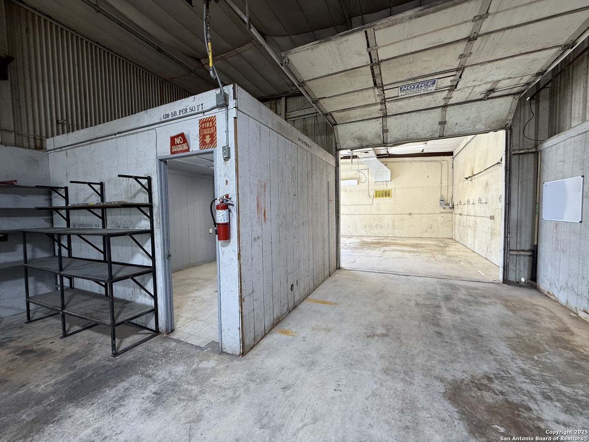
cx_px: 294
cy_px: 221
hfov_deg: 102.1
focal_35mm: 14
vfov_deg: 85.7
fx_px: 238
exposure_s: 1/120
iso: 100
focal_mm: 2.22
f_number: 2.2
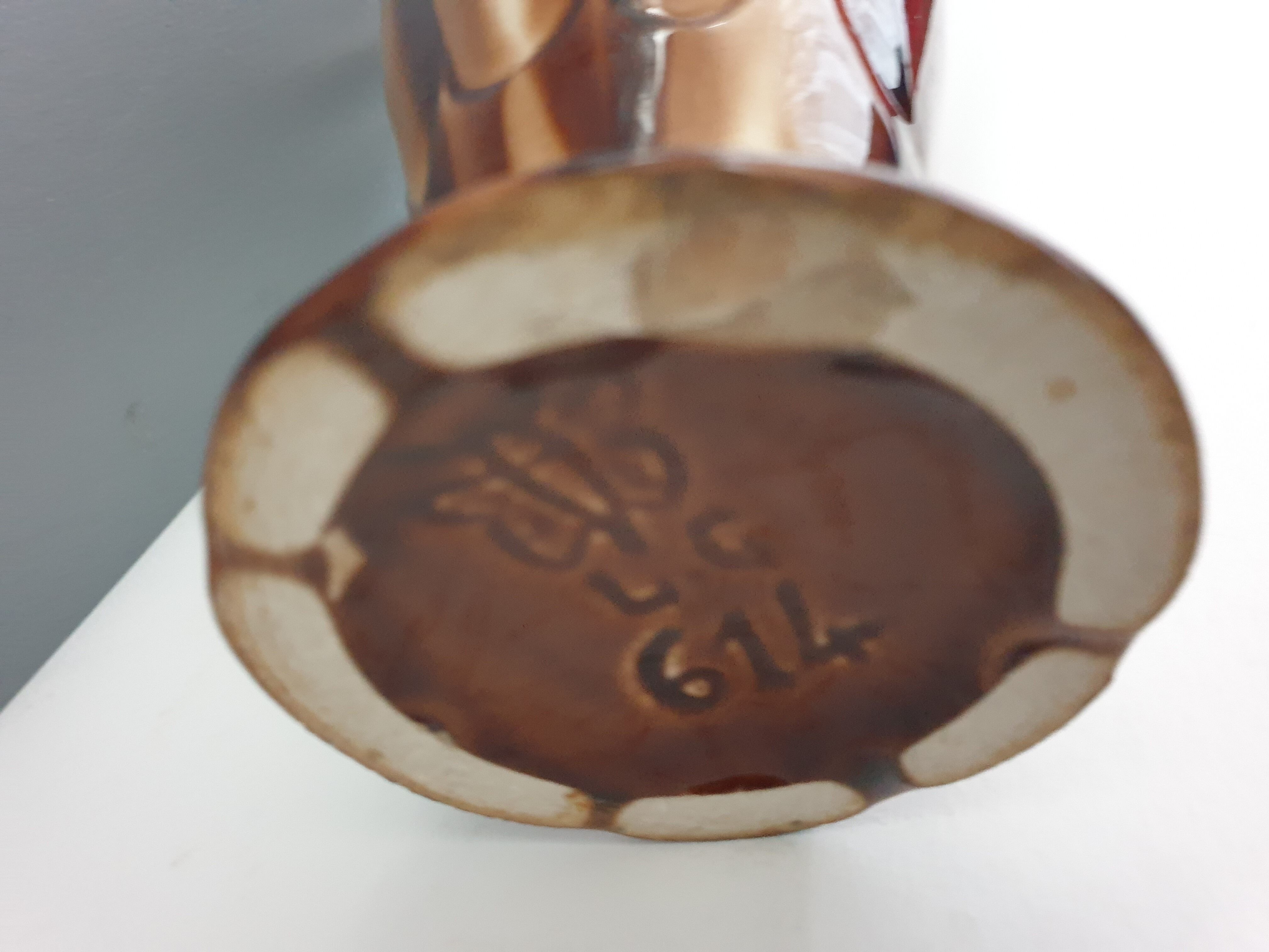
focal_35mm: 26
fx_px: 953
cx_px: 634
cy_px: 476
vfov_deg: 53.1
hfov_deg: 67.3
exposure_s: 1/10
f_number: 1.5
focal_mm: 4.3
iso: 640
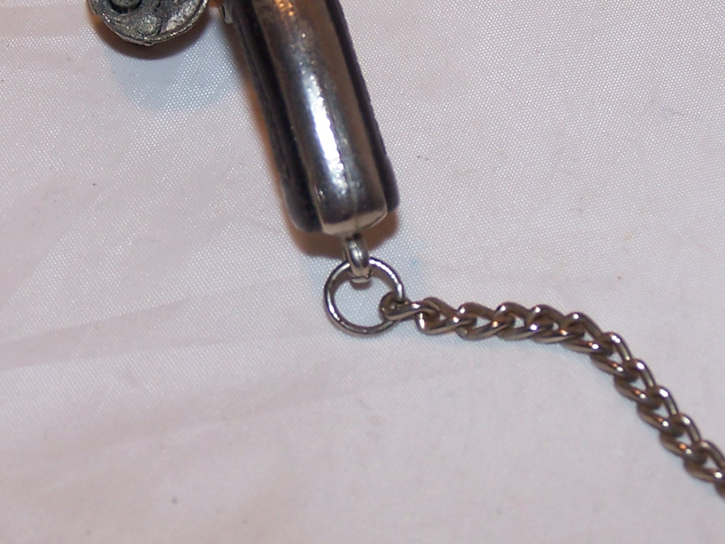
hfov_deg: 13.6
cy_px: 210
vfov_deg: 10.2
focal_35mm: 145
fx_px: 3037
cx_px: 336
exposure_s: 1/60
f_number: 3.2
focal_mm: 12.4
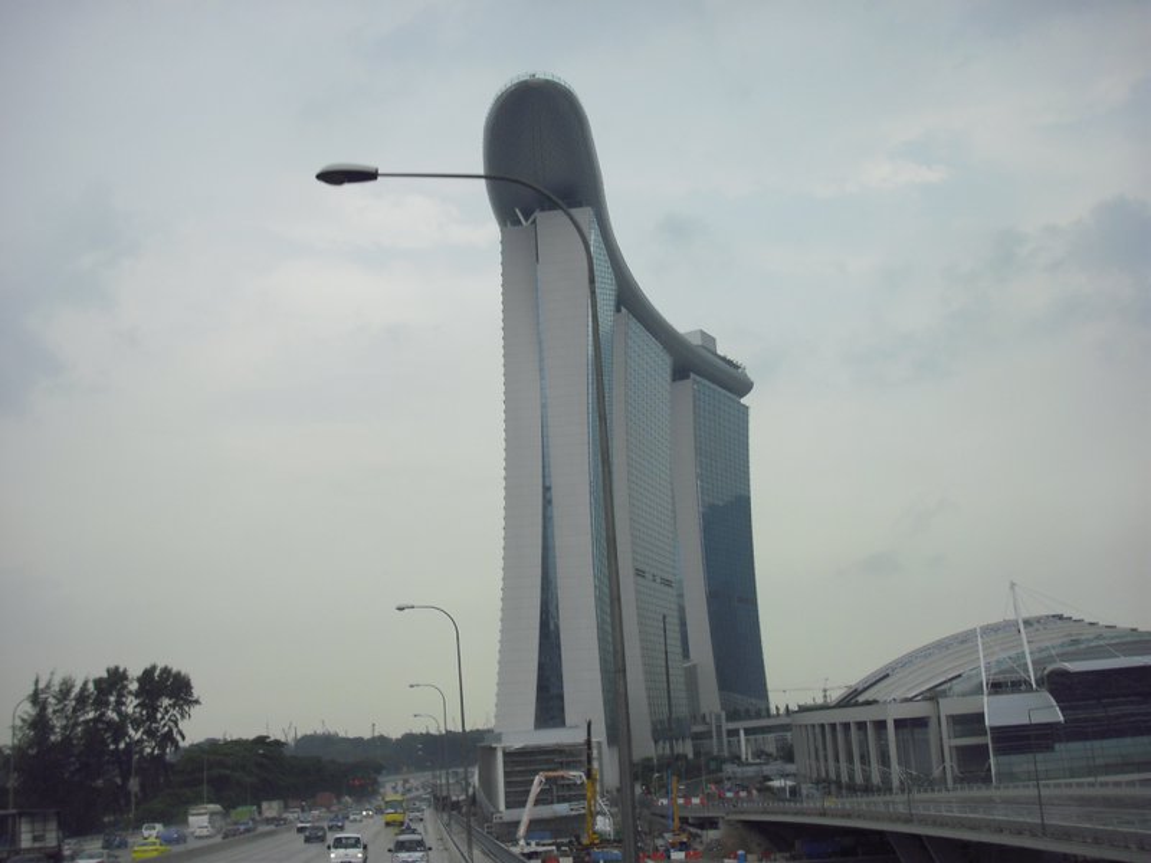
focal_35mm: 38
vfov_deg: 37.7
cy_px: 432
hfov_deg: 49.0
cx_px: 576
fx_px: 1264
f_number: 8
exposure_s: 1/200
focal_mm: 6.2
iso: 100
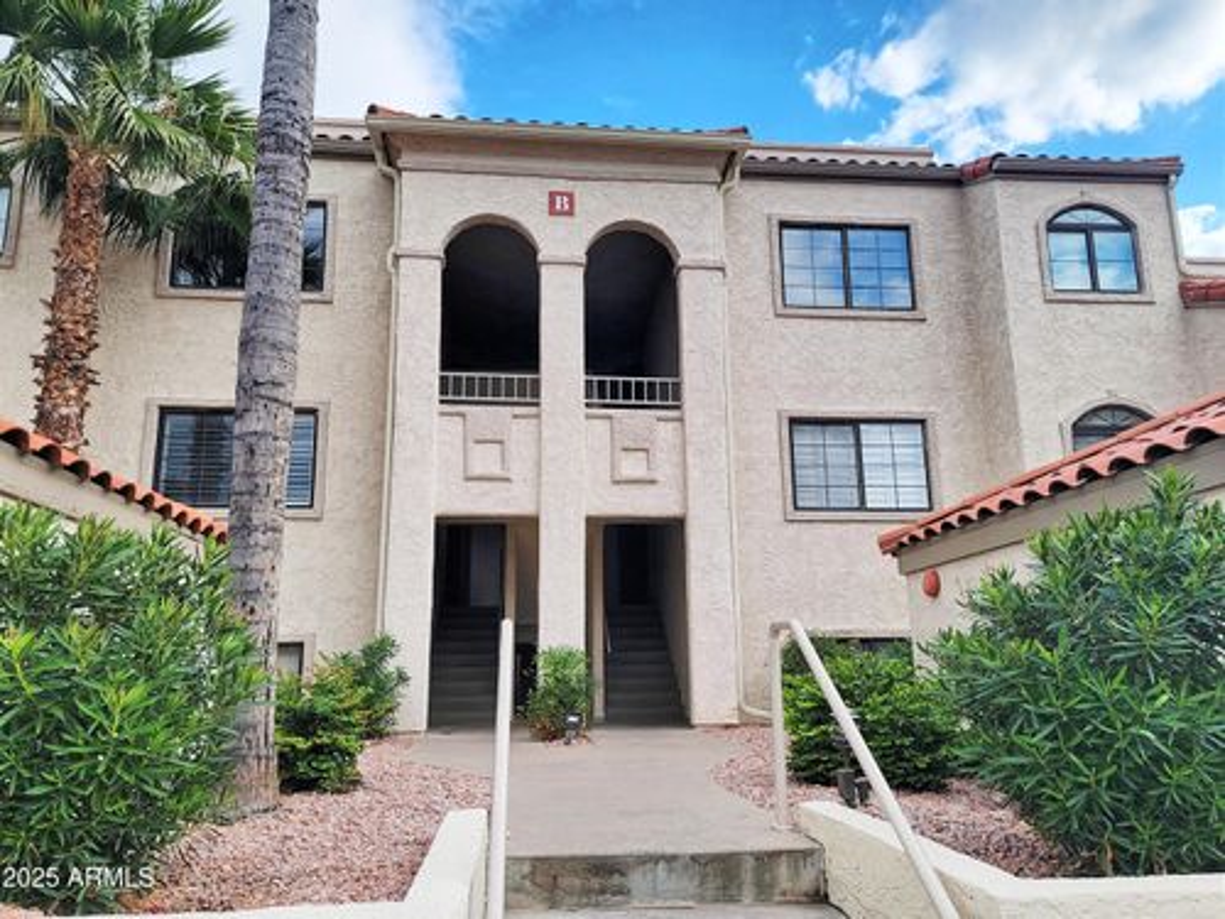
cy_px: 460
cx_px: 612
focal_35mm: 24
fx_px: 849
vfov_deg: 56.8
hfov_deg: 71.6
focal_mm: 6.7
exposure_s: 1/360
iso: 16
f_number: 1.8
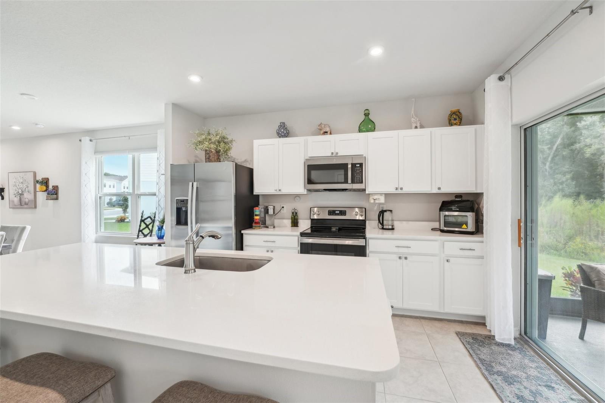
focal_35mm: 14
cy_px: 202
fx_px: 235
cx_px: 302
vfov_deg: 81.2
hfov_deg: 104.3
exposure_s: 1/25
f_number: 8
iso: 400
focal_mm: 14
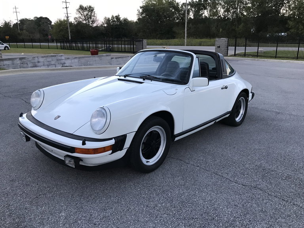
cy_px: 114
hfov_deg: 63.4
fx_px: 246
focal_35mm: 28
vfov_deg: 49.7
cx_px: 152
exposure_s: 1/30
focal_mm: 3.99
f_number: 1.8
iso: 20
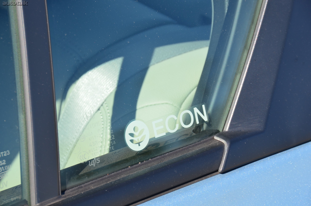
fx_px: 2586
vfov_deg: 4.6
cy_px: 103
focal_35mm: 300
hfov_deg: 6.9
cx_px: 156
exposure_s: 1/125
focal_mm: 200
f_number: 11
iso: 200
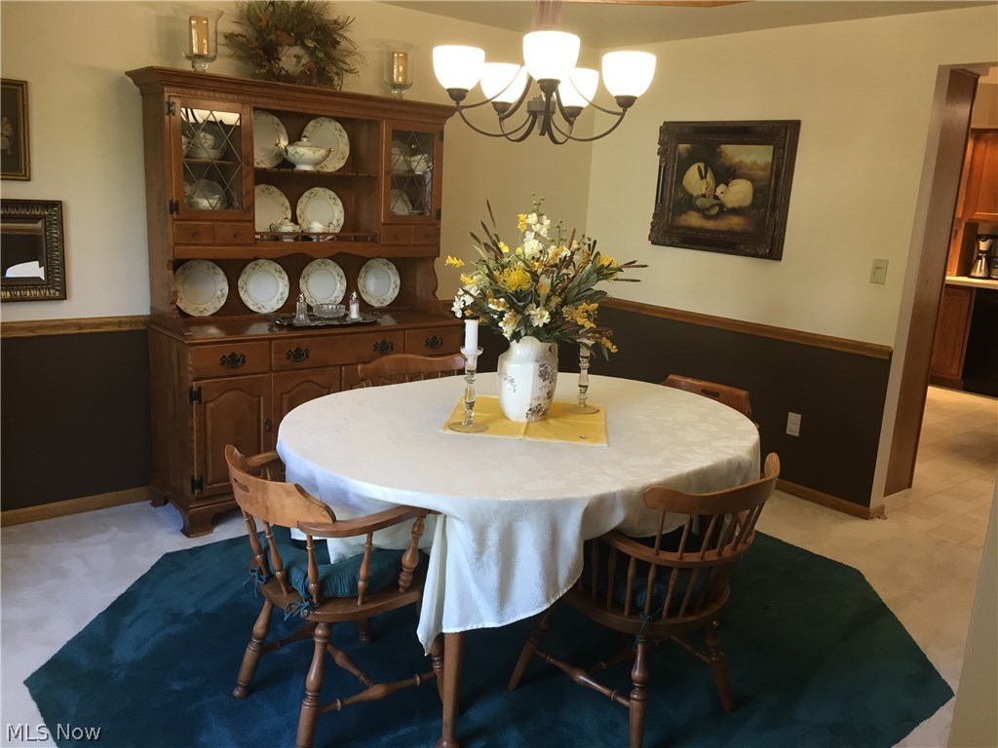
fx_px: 836
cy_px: 374
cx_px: 499
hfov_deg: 61.7
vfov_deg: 48.2
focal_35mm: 29
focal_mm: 4.15
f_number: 2.2
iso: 64
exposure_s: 1/30
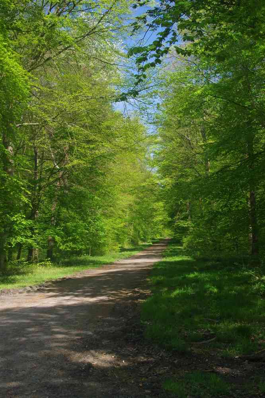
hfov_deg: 27.3
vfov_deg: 40.0
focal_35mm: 50
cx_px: 132
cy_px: 199
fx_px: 547
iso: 200
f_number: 8
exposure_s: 1/60
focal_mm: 33
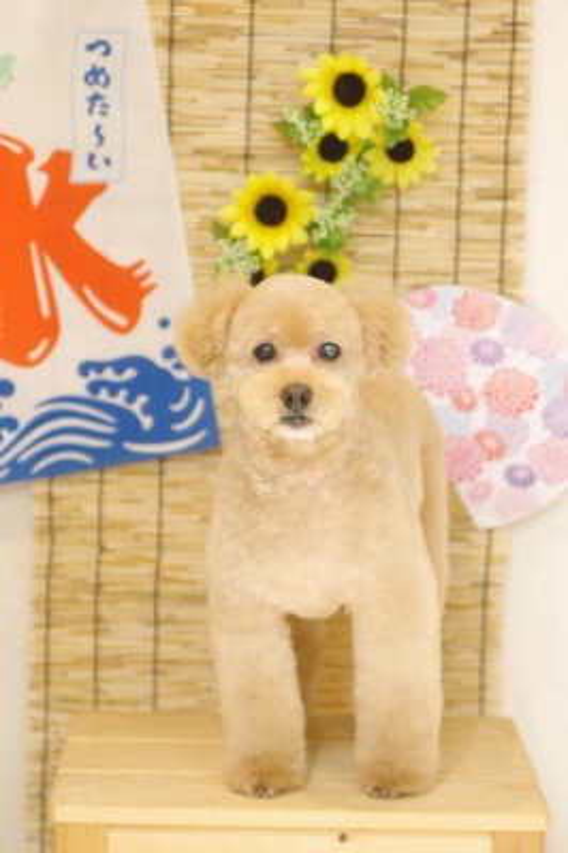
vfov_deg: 18.3
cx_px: 284
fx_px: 2655
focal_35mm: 112
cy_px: 426
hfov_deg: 12.2
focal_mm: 75
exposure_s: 1/40
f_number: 2.8
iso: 640
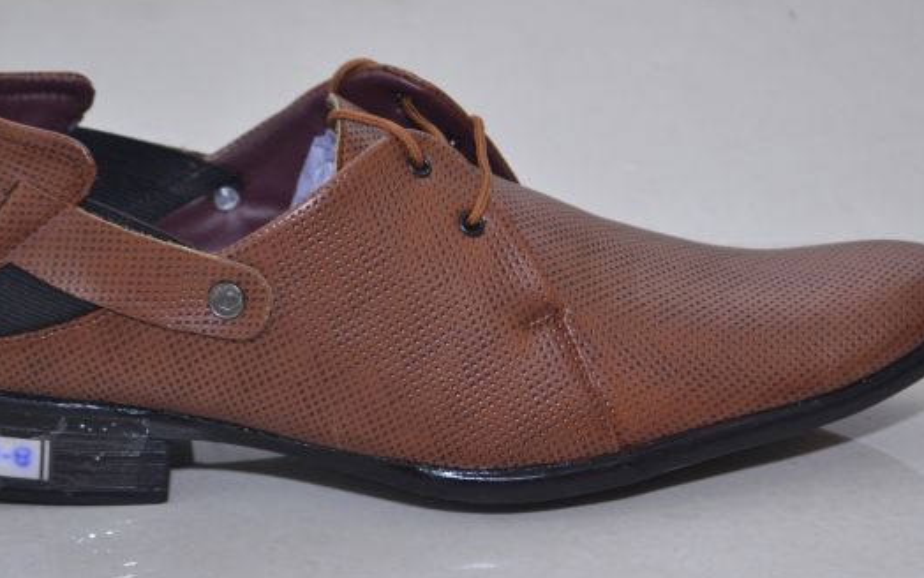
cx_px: 434
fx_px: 2822
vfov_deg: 11.7
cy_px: 306
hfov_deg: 18.6
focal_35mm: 112
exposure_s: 1/125
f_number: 5.6
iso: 400
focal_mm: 48
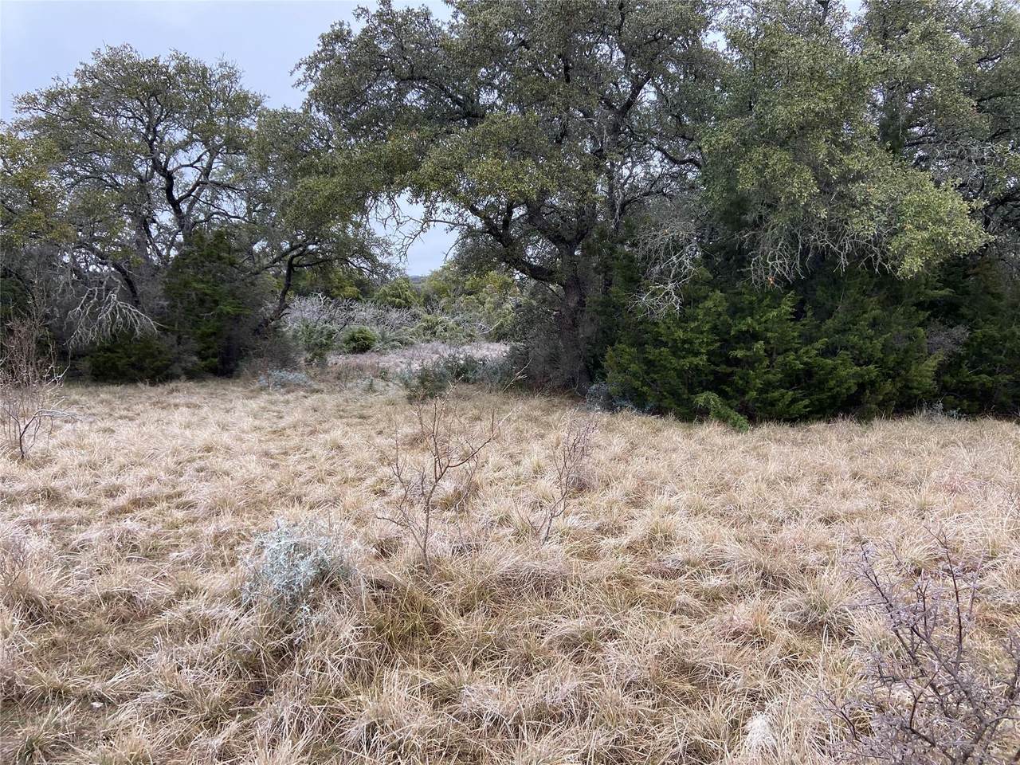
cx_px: 510
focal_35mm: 26
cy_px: 382
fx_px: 766
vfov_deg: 53.1
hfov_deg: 67.3
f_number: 1.8
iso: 32
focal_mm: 4.25
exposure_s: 1/186
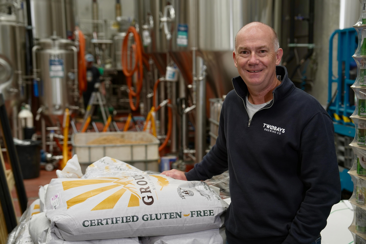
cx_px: 183
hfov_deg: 41.1
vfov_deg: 28.1
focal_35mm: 48
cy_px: 122
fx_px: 488
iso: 250
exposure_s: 1/100
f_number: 3.2
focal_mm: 48
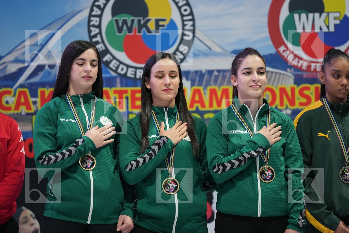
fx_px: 1939
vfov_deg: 6.9
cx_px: 174
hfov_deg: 10.3
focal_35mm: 200
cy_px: 116
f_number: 2.8
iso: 3200
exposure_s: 1/250
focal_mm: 200
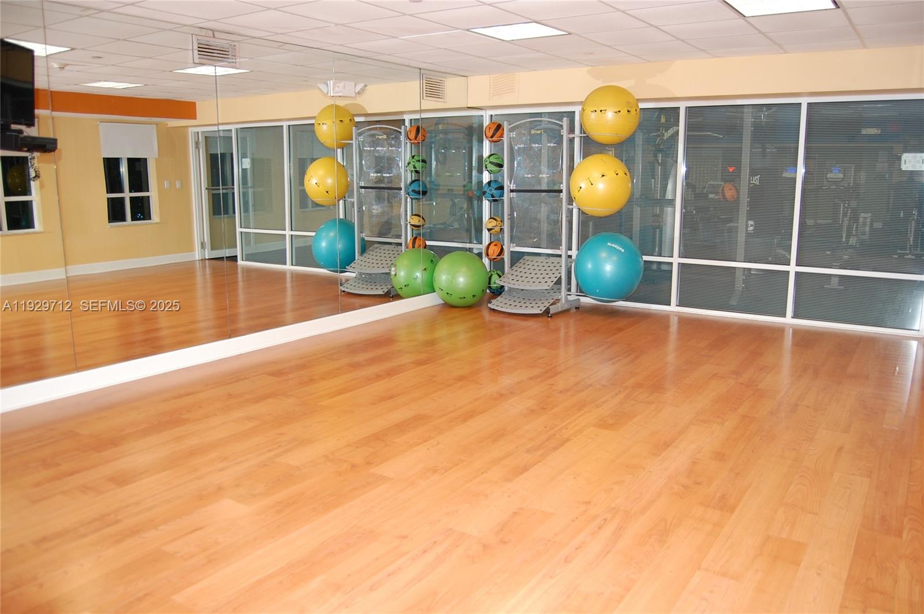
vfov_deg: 47.8
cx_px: 462
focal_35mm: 27
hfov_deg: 67.4
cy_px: 307
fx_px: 692
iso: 400
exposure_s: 1/60
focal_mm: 18
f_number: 3.5
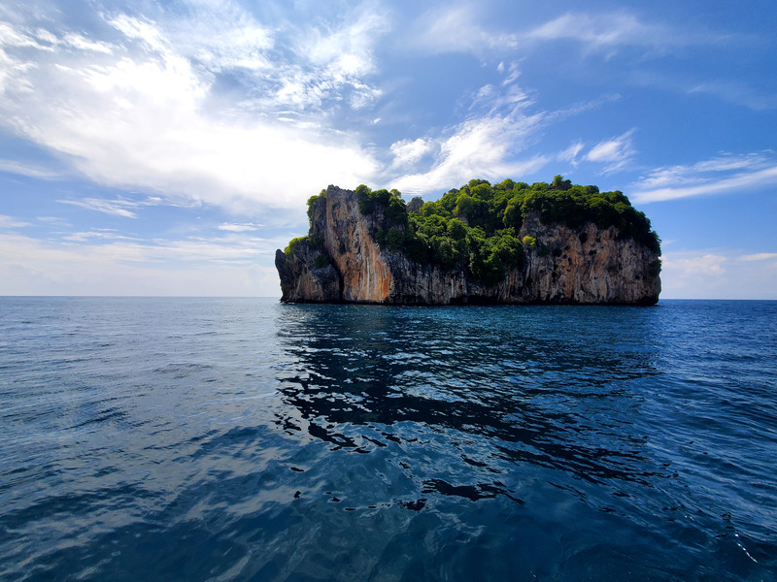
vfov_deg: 89.9
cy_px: 291
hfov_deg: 106.2
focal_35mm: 13
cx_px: 388
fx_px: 292
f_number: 2.2
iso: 50
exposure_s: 1/2088
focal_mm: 1.8
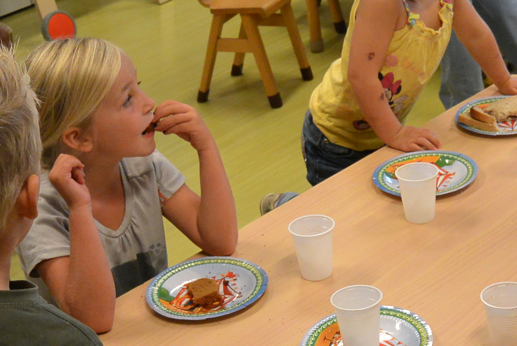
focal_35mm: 89
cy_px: 256
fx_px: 1279
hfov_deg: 22.5
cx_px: 416
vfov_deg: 15.3
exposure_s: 1/125
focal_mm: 13
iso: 800
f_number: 3.8
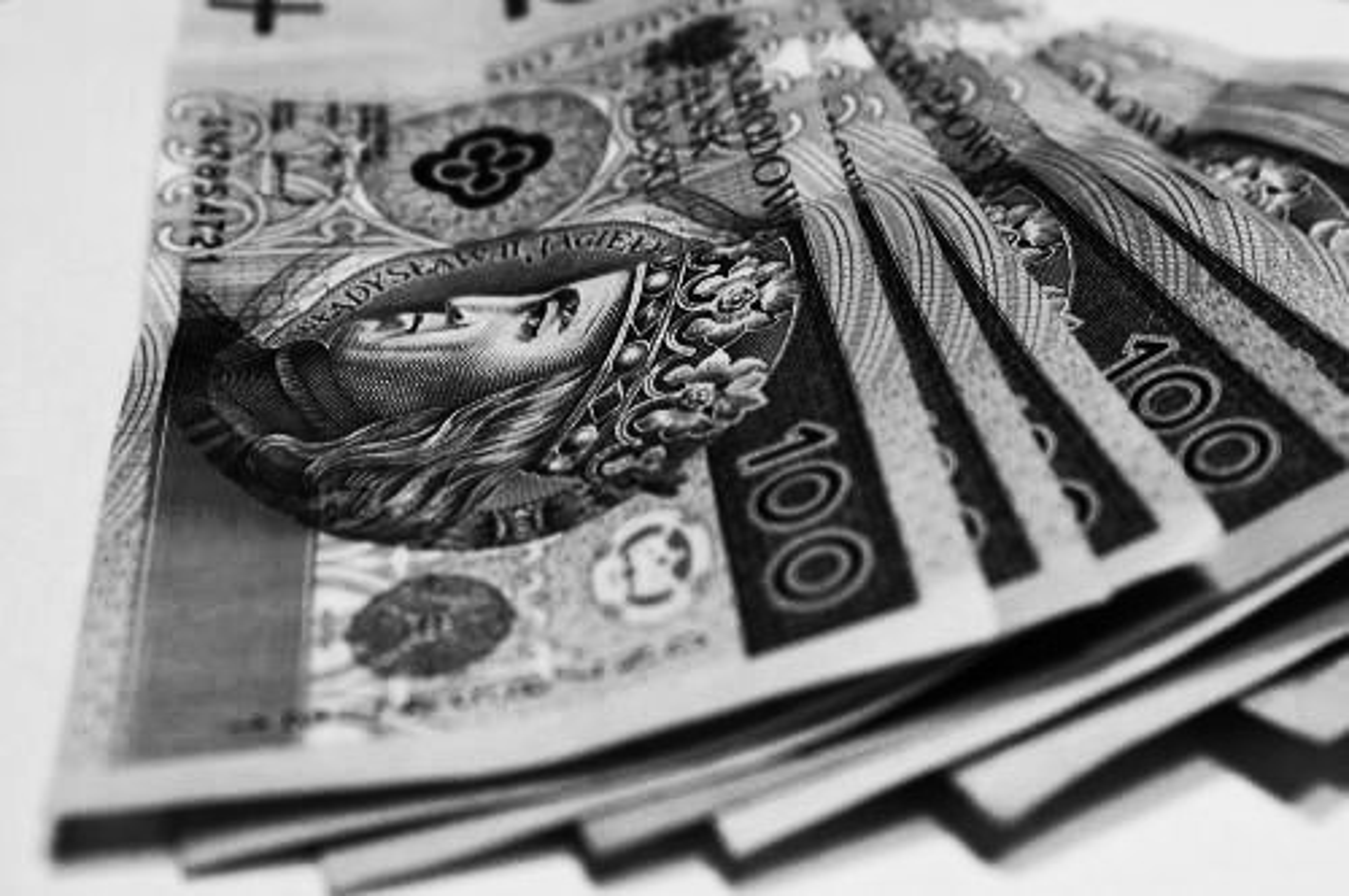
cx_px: 674
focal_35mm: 48
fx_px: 1796
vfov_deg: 28.0
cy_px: 448
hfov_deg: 41.2
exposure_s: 1/80
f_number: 4.5
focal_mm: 32
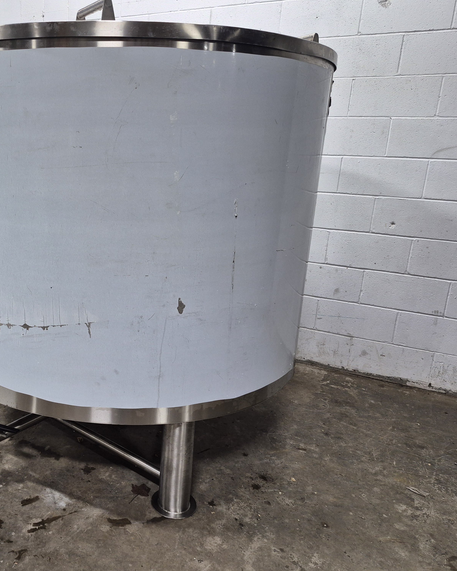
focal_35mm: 30
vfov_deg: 58.8
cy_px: 286
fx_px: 507
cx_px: 99
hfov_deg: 46.3
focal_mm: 5.4
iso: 320
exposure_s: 1/120
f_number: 1.8
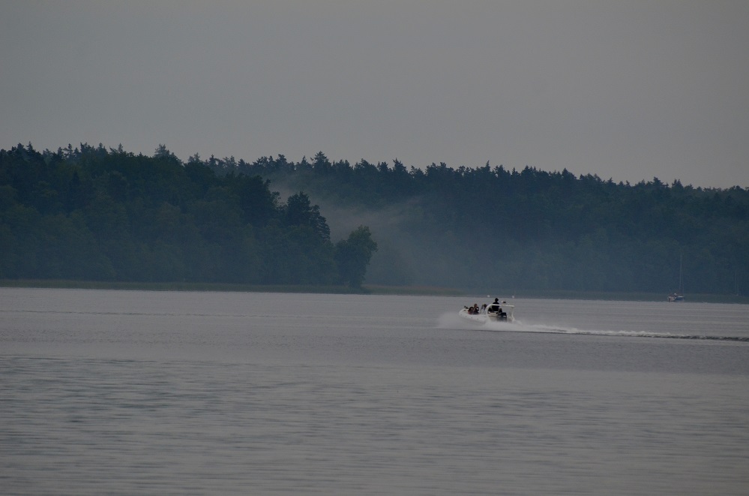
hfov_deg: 6.3
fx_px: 6849
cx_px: 374
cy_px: 248
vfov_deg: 4.1
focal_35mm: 330
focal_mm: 220
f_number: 5.3
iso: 400
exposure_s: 1/640
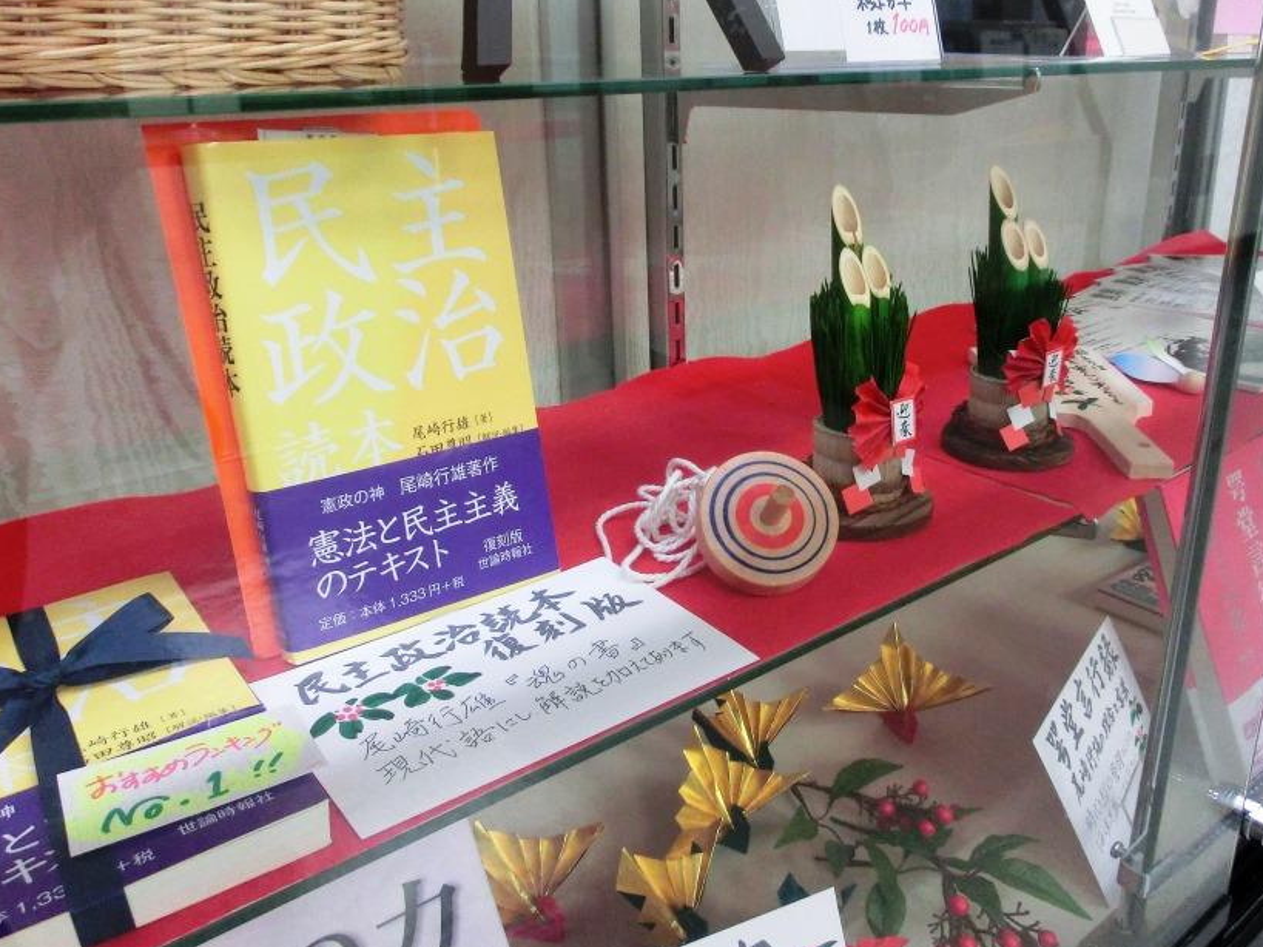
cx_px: 703
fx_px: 1094
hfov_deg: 59.8
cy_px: 440
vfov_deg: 46.8
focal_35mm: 30
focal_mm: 4.24
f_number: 3
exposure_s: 1/60
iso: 500
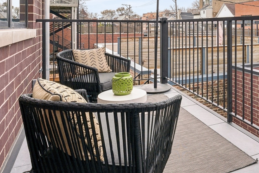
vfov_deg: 42.2
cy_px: 41
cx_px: 186
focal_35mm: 30
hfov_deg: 59.4
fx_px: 216
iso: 400
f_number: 8
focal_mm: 12
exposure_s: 1/640
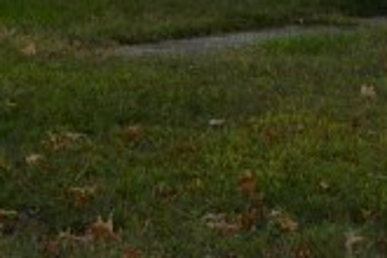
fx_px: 2204
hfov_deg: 9.3
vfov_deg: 6.3
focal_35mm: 205
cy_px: -461
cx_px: 828
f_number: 9
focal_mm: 22
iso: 400
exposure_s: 1/125
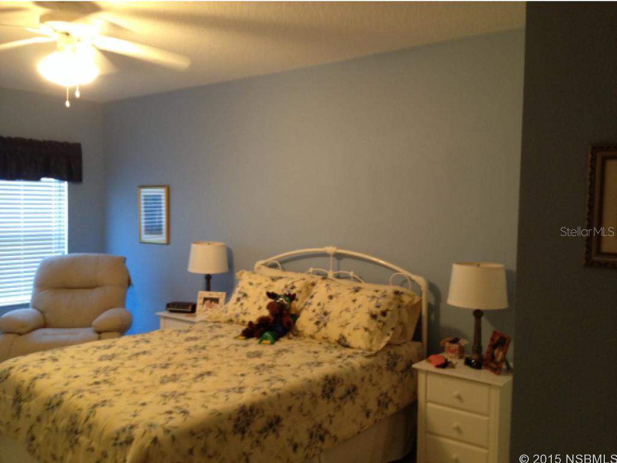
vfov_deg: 40.7
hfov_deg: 52.6
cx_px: 308
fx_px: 624
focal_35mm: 35
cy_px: 232
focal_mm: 4.28
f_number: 2.4
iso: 160
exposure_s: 1/20
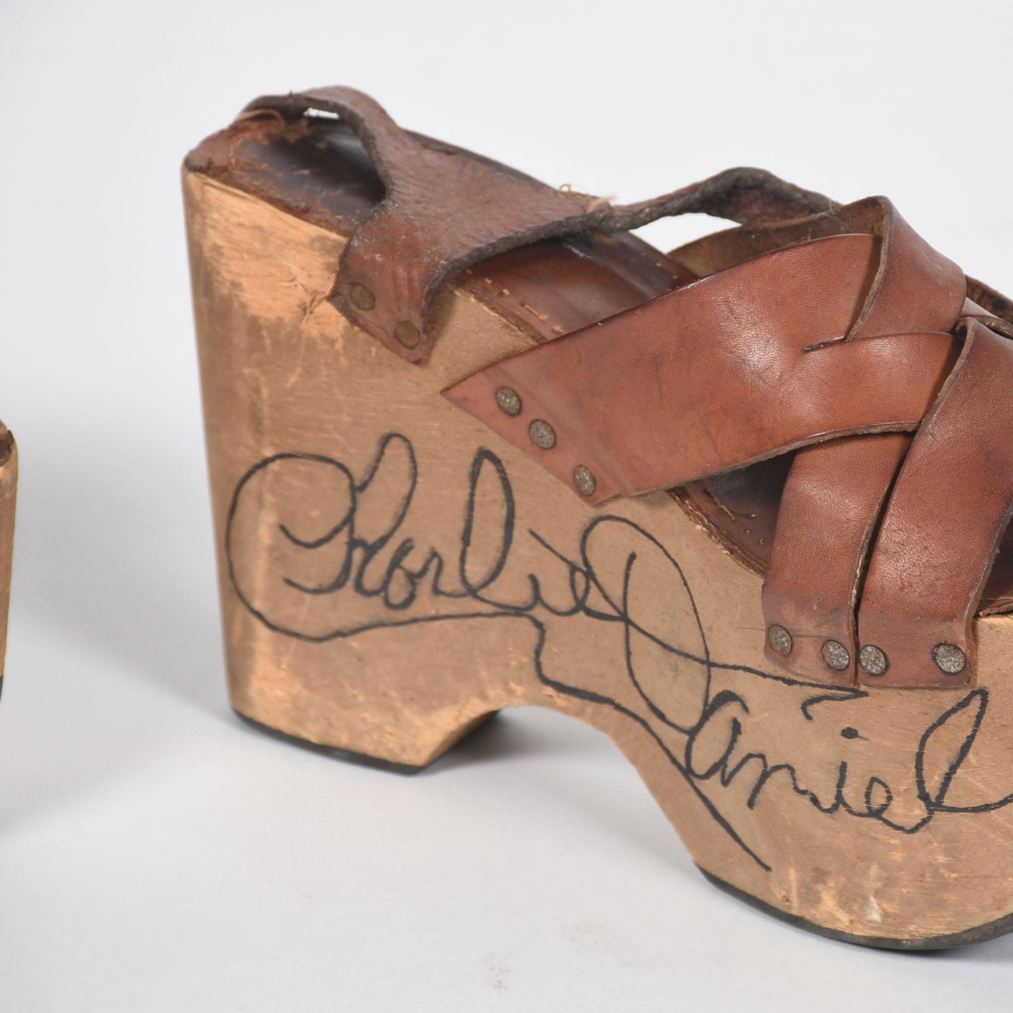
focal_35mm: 268
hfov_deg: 6.5
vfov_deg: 6.5
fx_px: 8873
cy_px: 507
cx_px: 682
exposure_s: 1/125
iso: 200
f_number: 9
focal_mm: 140
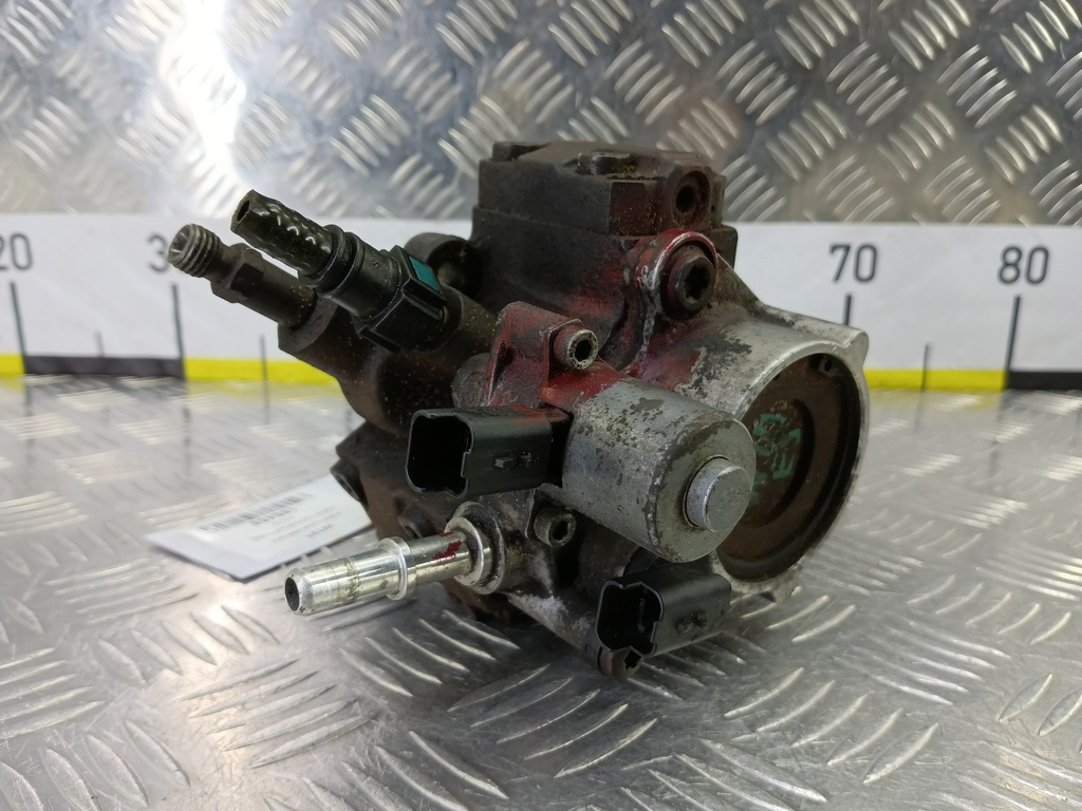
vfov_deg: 58.9
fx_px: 719
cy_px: 406
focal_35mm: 23
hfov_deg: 73.9
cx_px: 541
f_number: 1.6
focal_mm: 4.11
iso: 185
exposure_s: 1/50
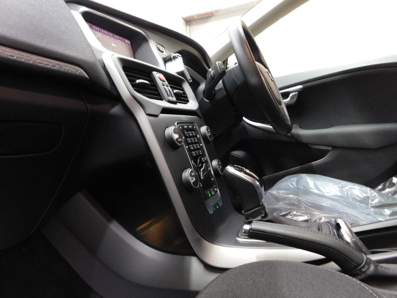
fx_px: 264
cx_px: 198
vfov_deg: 58.9
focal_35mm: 23
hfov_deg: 73.9
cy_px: 149
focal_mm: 4
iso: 560
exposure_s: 1/8
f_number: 3
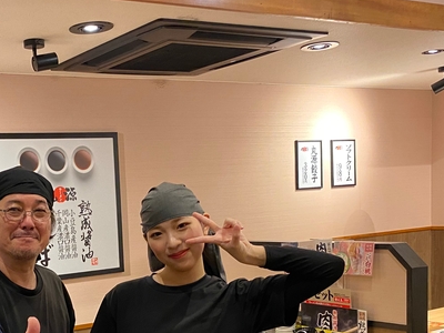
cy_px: 294
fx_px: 667
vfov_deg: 27.1
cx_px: 64
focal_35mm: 52
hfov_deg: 35.2
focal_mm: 4.25
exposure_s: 1/60
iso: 250
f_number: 1.8
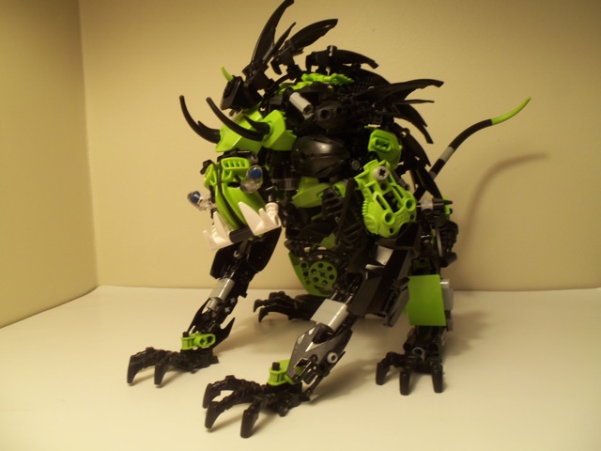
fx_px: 503
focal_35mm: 29
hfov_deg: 61.7
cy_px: 226
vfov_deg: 48.2
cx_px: 300
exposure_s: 1/30
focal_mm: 5.2
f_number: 3.4
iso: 80
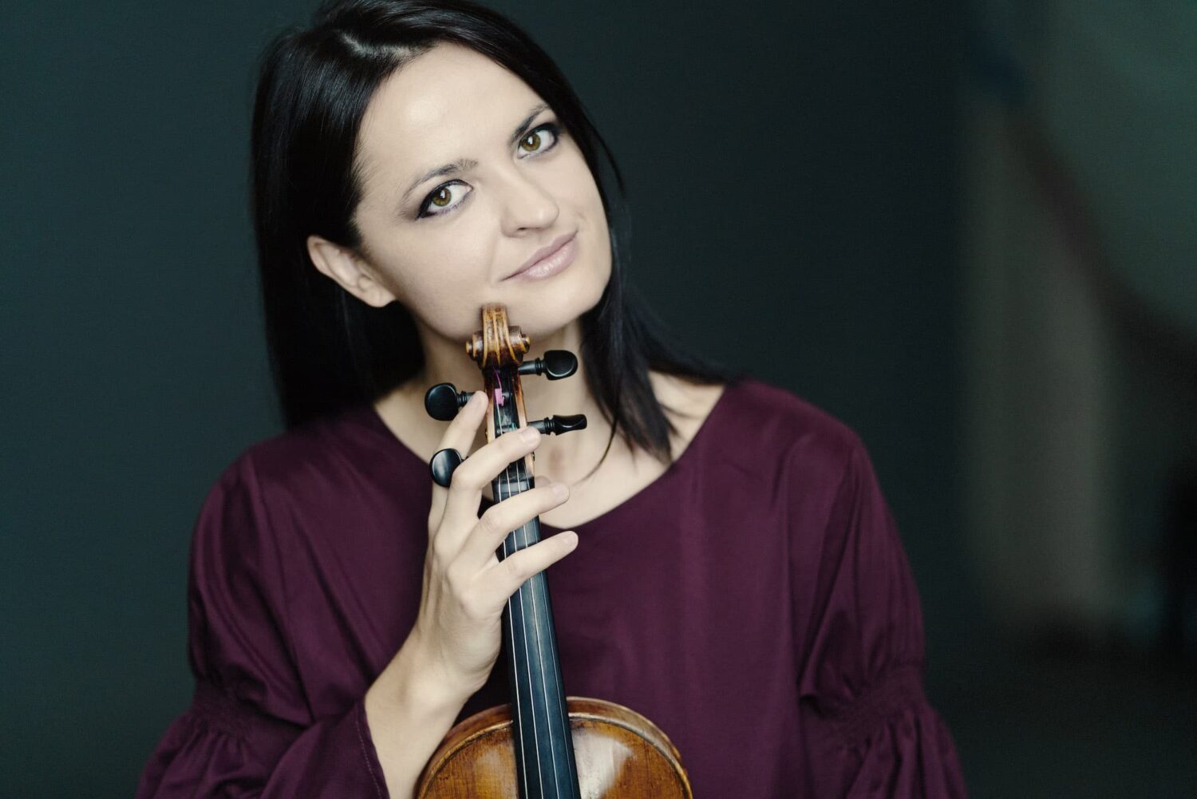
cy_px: 400
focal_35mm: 85
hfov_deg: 23.9
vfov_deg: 16.1
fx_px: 2827
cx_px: 598
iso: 1600
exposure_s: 1/80
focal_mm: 85
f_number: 2
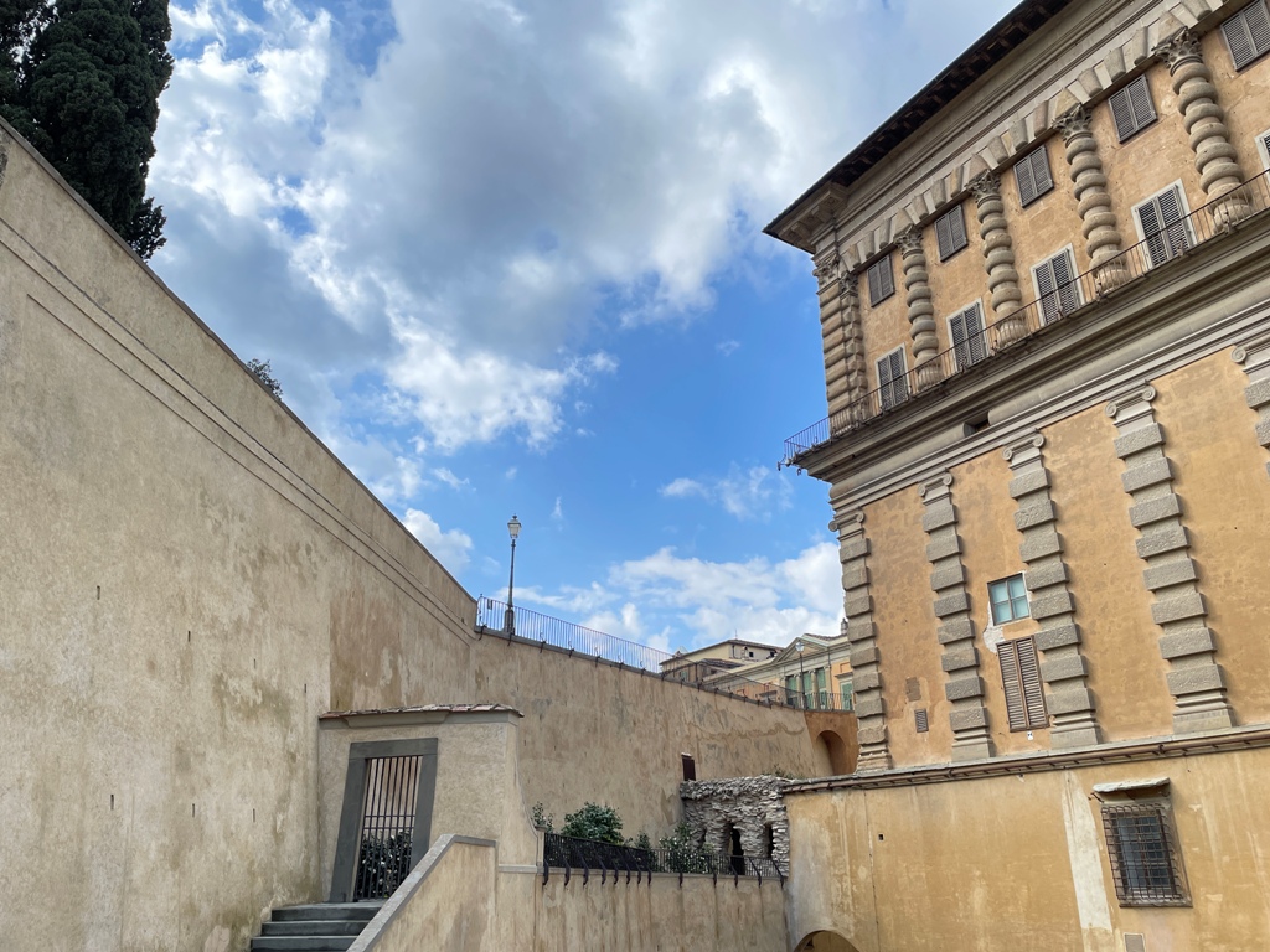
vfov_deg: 53.1
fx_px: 954
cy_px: 476
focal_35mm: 26
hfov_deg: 67.3
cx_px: 635
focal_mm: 4.2
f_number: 1.6
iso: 50
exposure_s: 1/1575
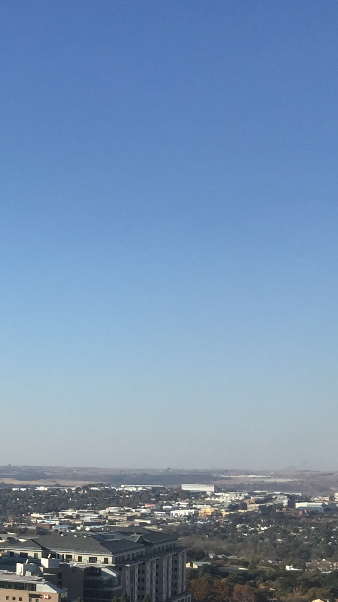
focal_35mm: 71
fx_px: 1131
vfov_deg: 29.2
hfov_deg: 14.6
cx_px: -296
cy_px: 463
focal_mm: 4.15
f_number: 2.2
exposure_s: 1/807
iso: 32
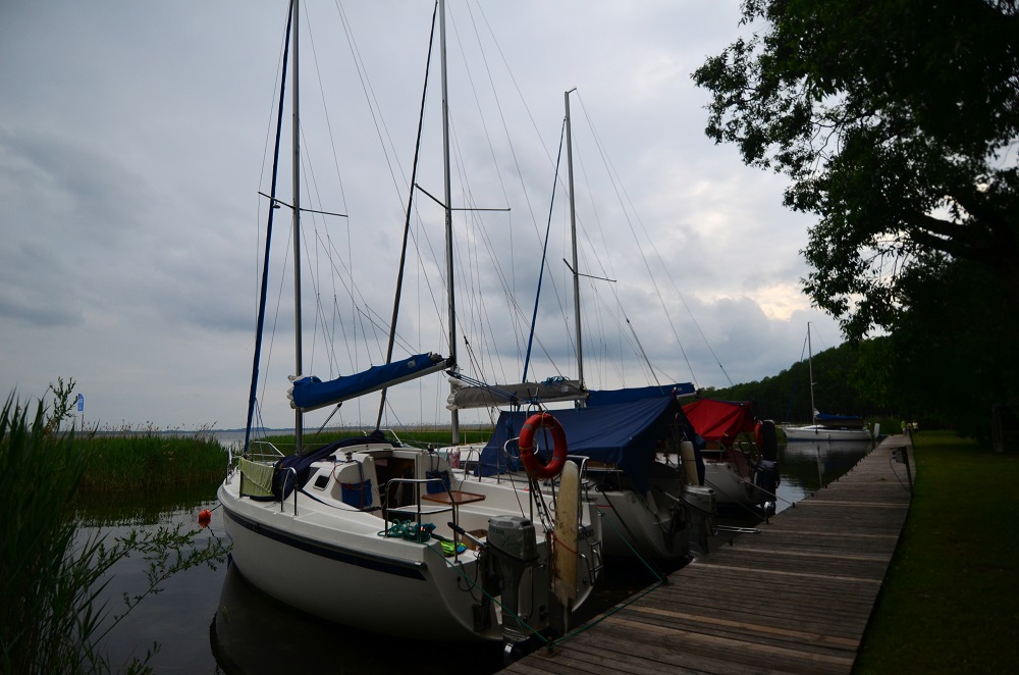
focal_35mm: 18
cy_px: 338
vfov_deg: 67.1
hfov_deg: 90.1
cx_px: 510
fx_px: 508
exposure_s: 1/8000
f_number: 4
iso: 360
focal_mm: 12
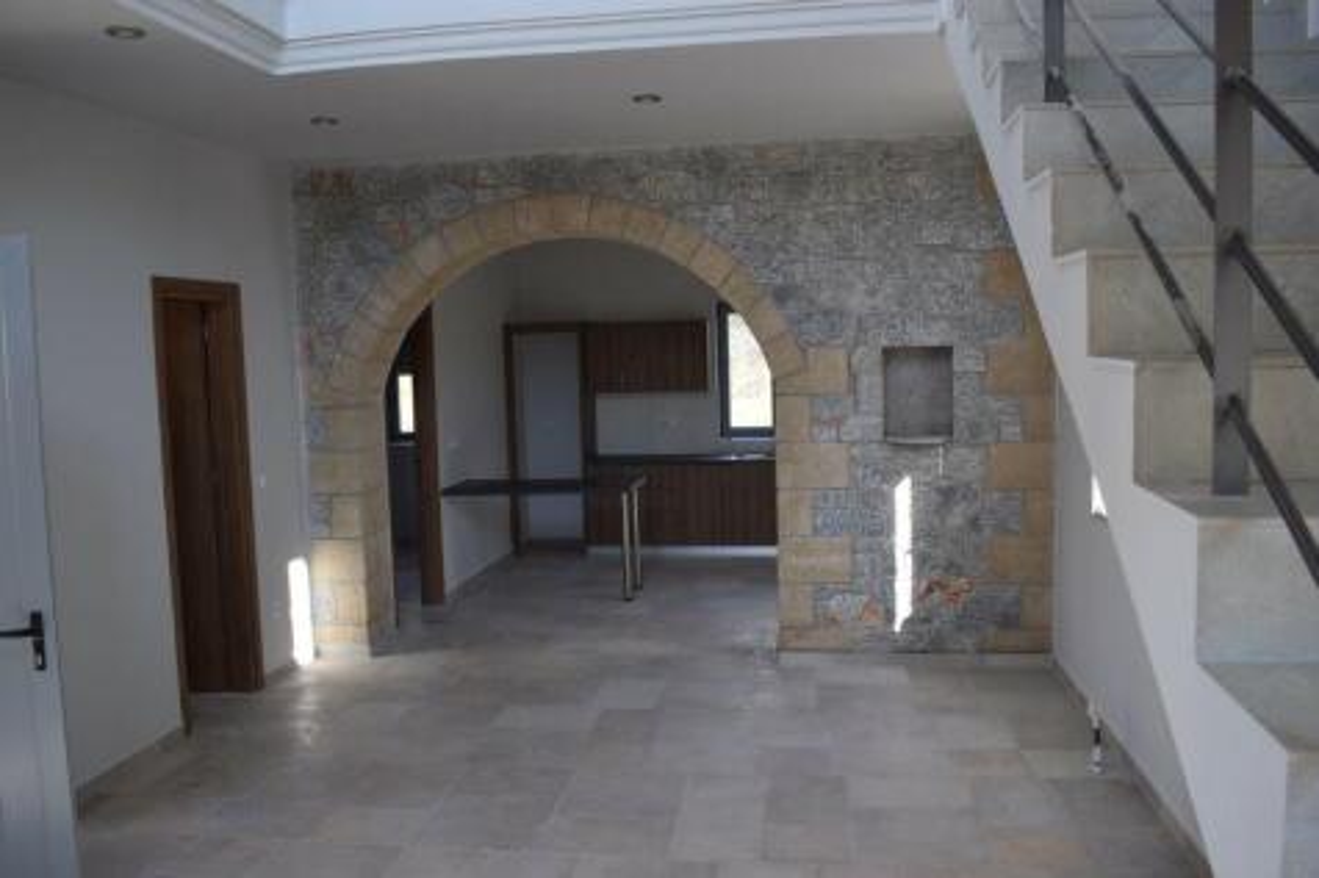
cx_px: 660
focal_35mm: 30
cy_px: 439
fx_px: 1099
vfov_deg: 43.6
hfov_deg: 61.9
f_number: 6.3
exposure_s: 1/160
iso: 400
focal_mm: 20
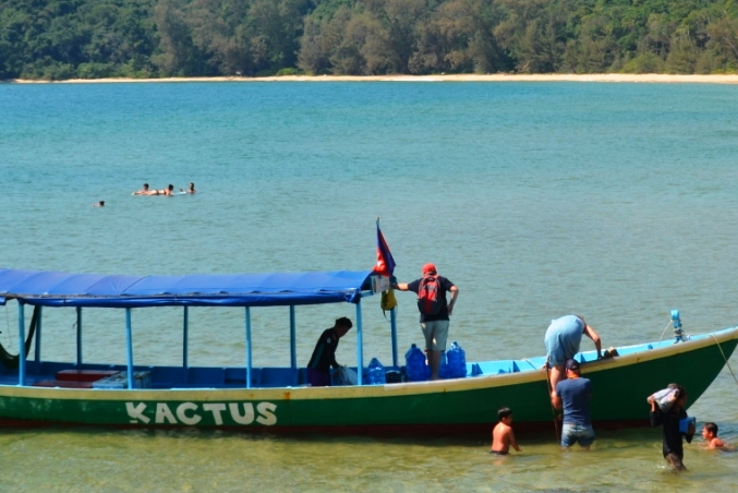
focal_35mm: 125
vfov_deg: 11.0
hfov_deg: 16.4
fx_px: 2558
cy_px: 189
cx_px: 401
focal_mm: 55
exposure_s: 1/250
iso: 100
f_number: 8
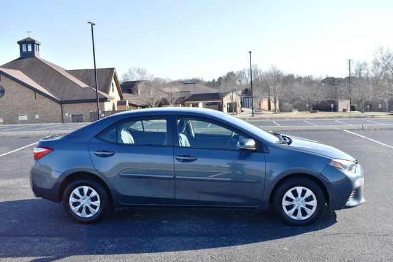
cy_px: 131
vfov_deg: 35.5
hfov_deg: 51.3
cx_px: 196
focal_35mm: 38
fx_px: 409
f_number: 6.3
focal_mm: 25
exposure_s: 1/250
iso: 200
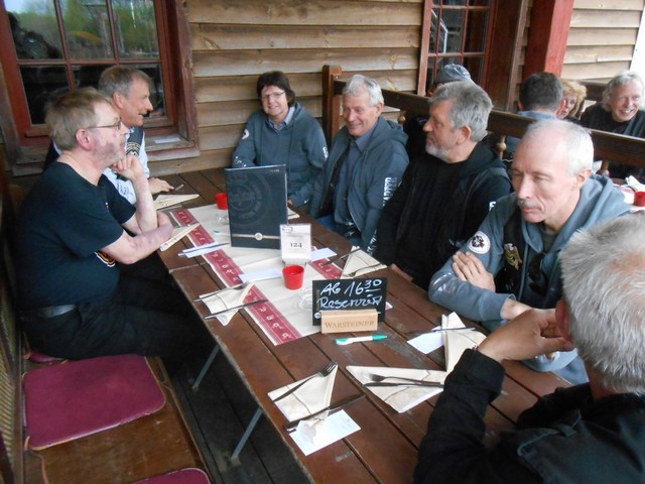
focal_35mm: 26
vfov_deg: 53.1
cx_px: 322
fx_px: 484
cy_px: 242
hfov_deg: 67.3
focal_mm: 4.6
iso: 800
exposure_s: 1/100
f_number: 3.5
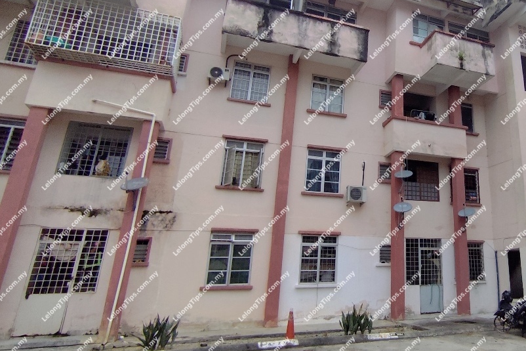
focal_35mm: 26
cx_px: 379
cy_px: 112
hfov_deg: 66.1
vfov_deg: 48.6
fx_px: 380
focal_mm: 1.65
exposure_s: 1/3940
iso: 50
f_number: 2.2
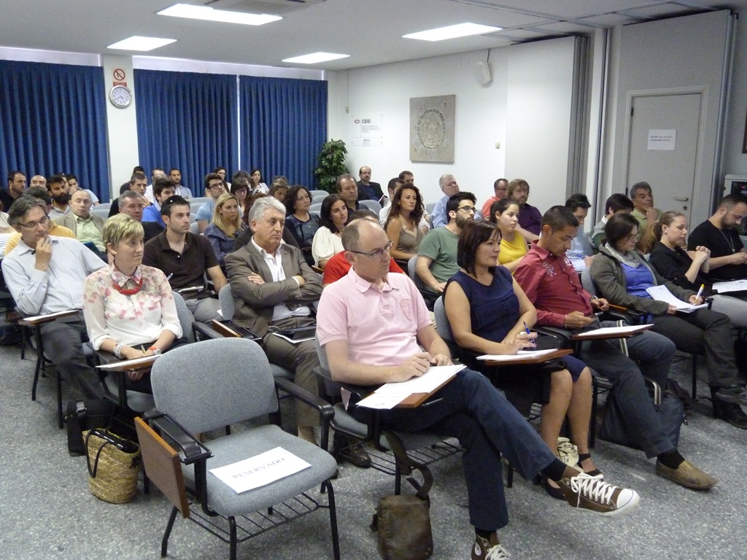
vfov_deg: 46.8
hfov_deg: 60.0
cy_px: 280
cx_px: 374
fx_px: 647
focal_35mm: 30
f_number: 2.9
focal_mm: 5.3
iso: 800
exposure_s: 1/30
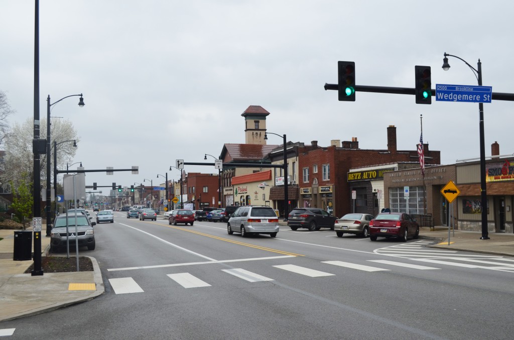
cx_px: 257
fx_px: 556
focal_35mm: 39
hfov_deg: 49.6
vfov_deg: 34.1
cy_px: 170
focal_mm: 26
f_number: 7.1
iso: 200
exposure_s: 1/200
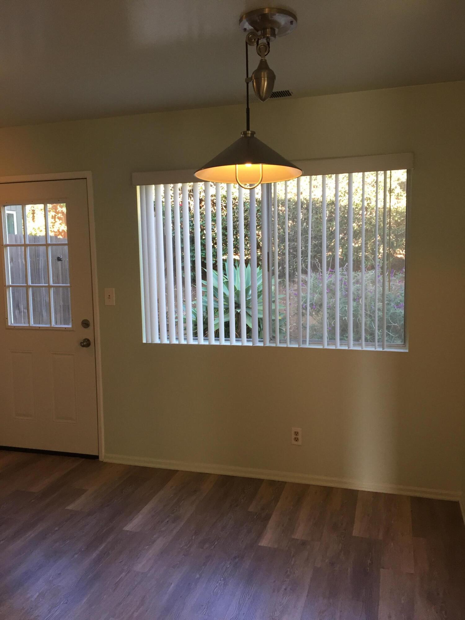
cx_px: 232
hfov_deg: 48.2
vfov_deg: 61.7
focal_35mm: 29
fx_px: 519
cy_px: 310
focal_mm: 4.15
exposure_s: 1/40
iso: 40
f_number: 2.2
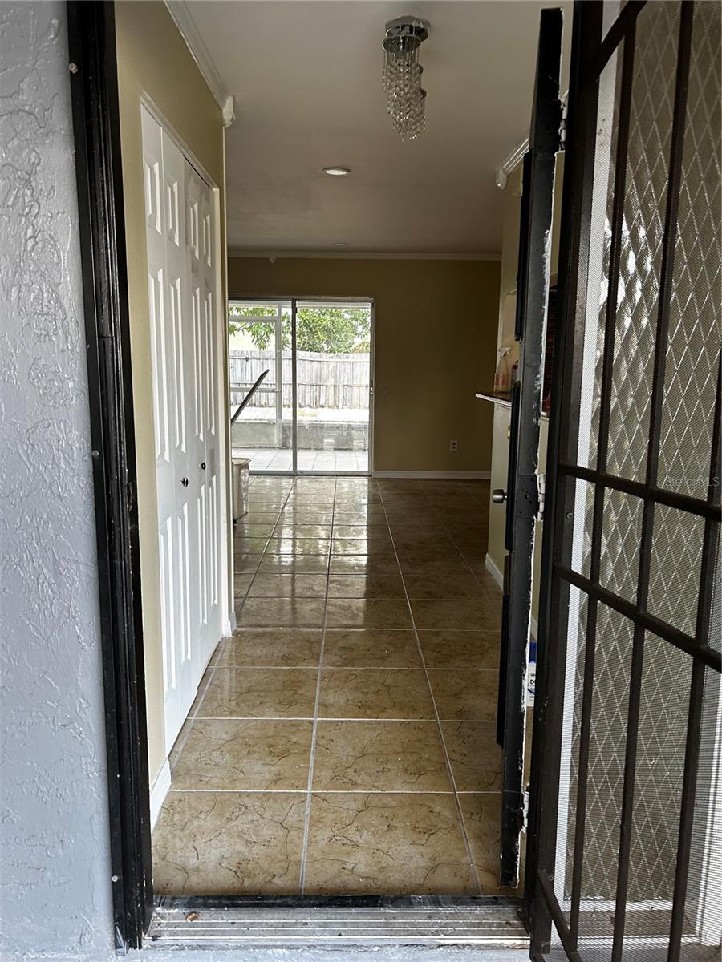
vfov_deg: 67.3
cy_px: 481
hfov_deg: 53.1
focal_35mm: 26
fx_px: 723
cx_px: 361
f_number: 1.5
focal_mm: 5.7
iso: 125
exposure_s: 1/100
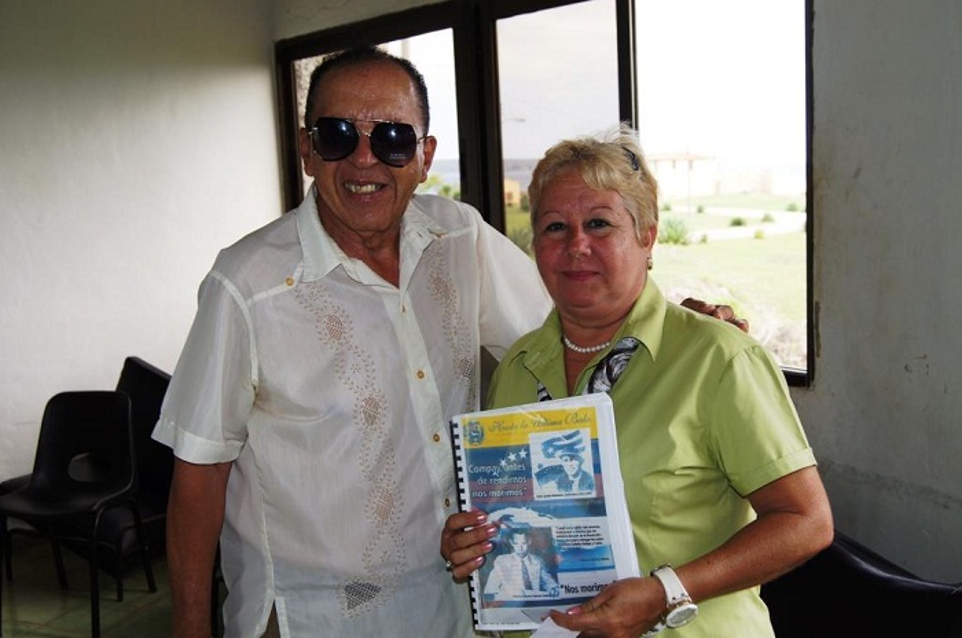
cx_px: 481
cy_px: 319
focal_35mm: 42
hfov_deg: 46.5
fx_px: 1120
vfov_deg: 31.8
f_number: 5.6
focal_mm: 28
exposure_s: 1/60
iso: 100
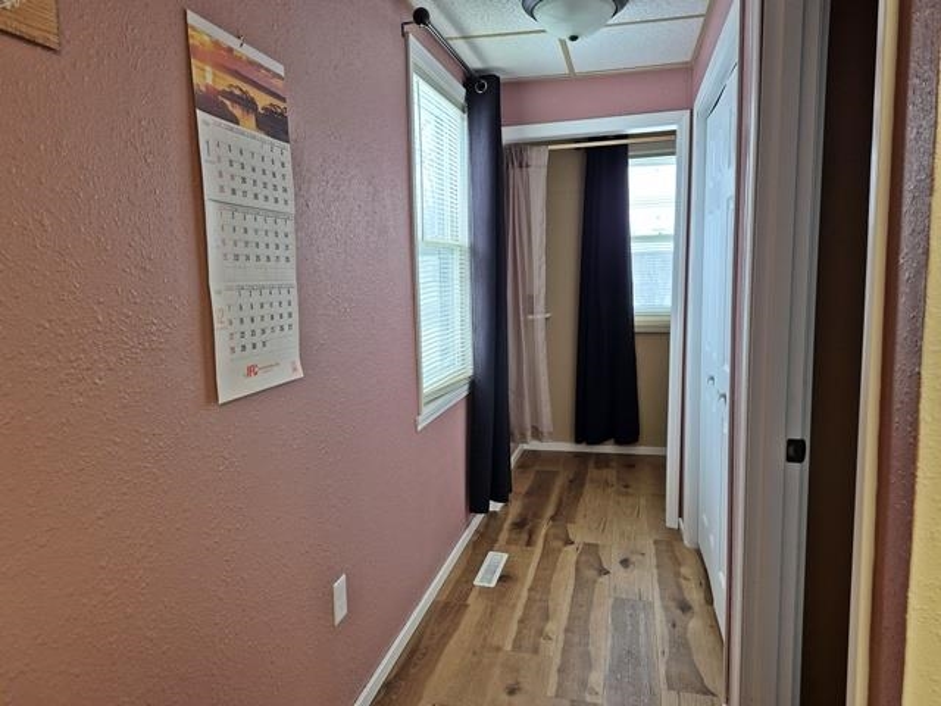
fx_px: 625
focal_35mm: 23
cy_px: 353
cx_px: 470
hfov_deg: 73.9
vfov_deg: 58.9
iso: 160
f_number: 1.8
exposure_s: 1/120
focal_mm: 5.4
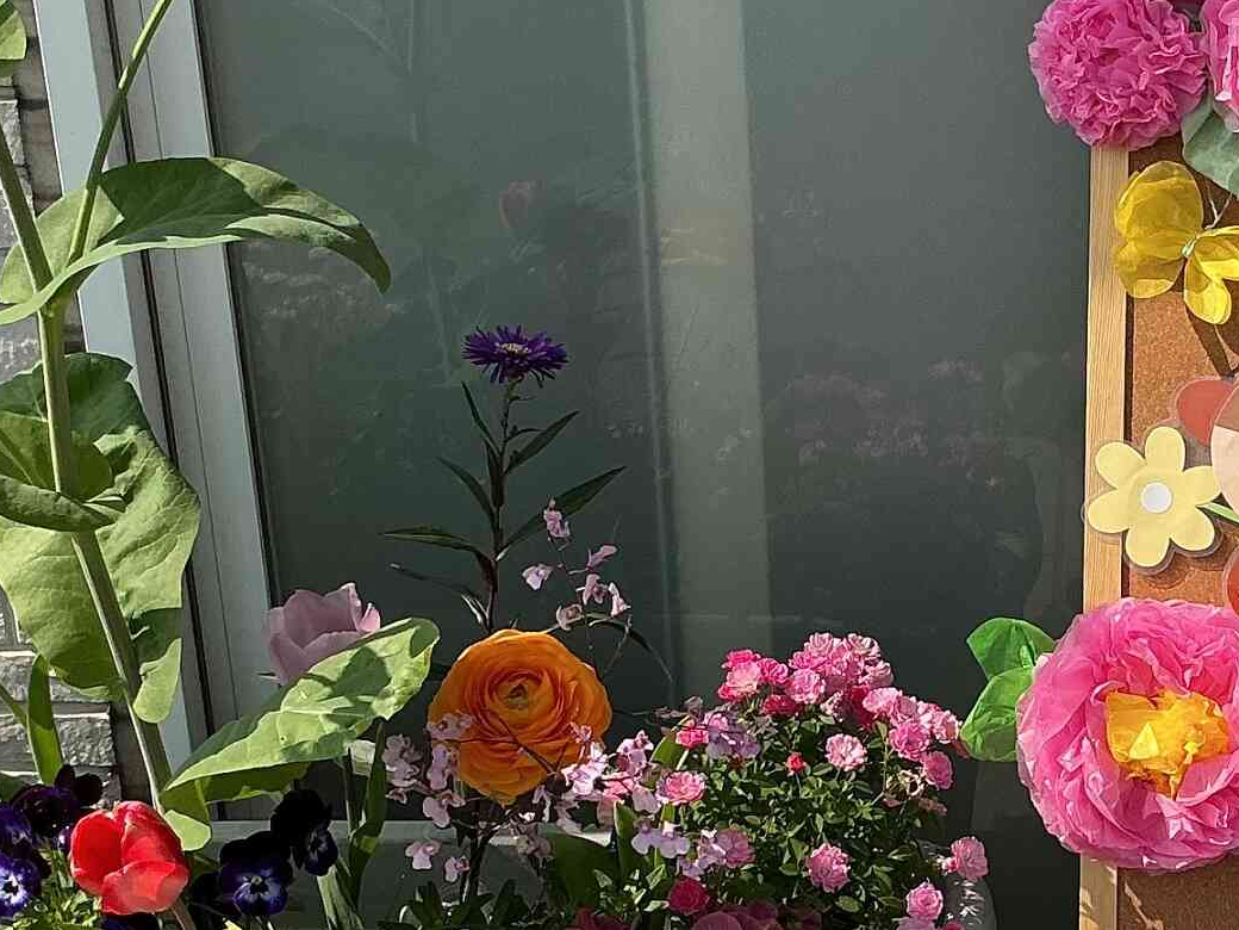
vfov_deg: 18.2
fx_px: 2899
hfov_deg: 23.6
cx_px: 1057
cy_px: 515
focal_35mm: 81
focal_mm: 3
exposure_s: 1/1626
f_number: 1.8
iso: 25
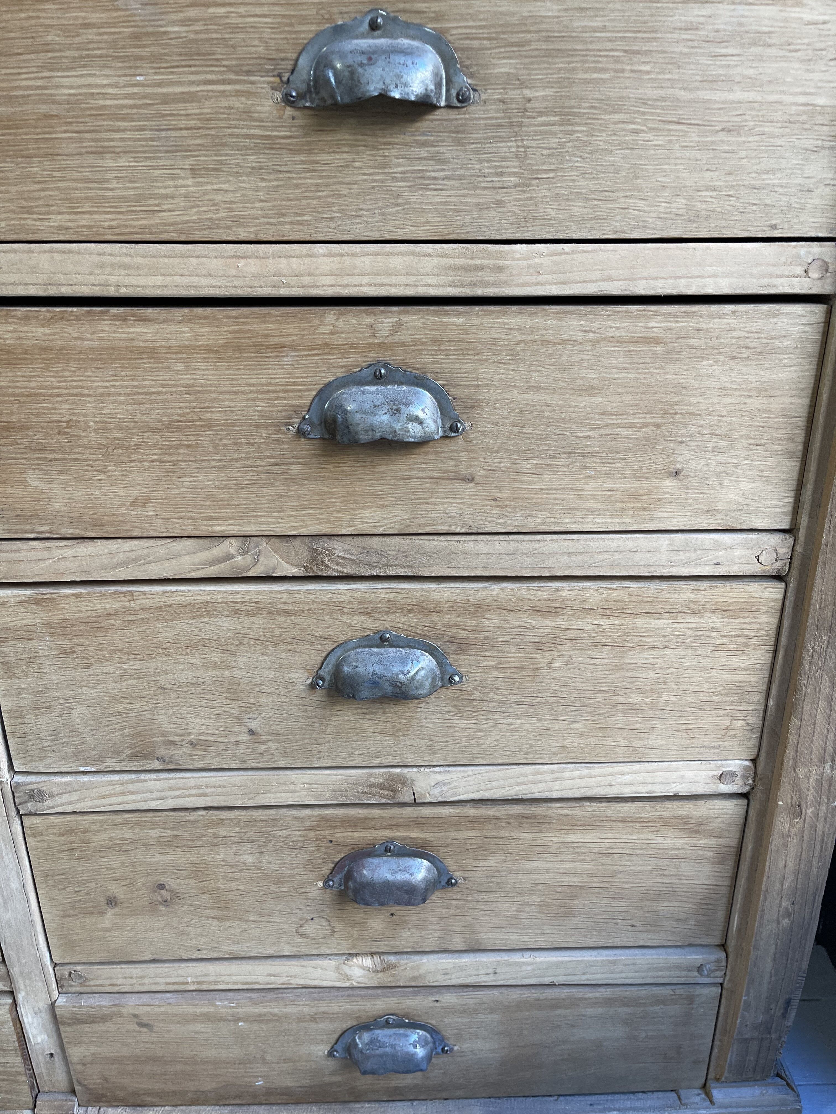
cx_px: 418
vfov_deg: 67.3
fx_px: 837
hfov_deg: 53.1
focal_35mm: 26
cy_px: 557
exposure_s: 1/100
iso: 100
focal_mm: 5.1
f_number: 1.6
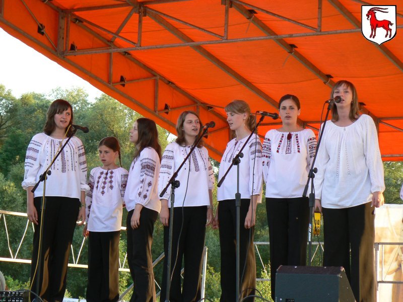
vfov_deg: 13.0
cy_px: 151
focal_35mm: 114
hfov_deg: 17.3
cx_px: 202
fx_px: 1327
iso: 80
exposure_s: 1/100
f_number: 4
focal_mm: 19
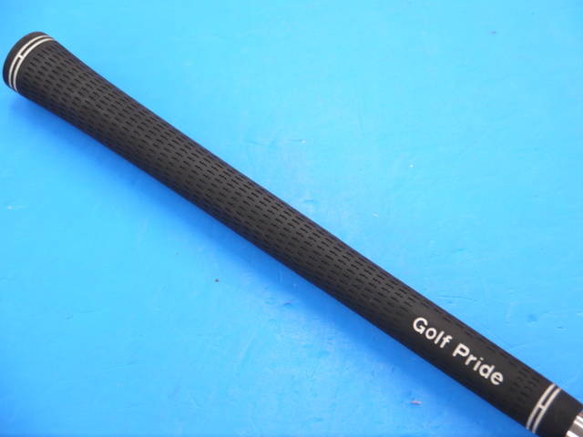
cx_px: 292
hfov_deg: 23.3
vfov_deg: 17.6
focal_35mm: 84
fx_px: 1415
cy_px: 218
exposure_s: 1/80
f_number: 5.6
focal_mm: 42
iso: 800
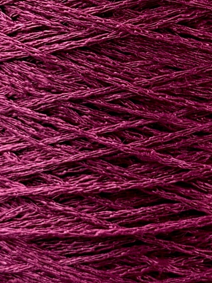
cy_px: 5
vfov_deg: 21.5
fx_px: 719
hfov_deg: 16.2
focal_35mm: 88
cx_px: 246
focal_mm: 6.76
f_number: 1.78
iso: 80
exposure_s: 1/381
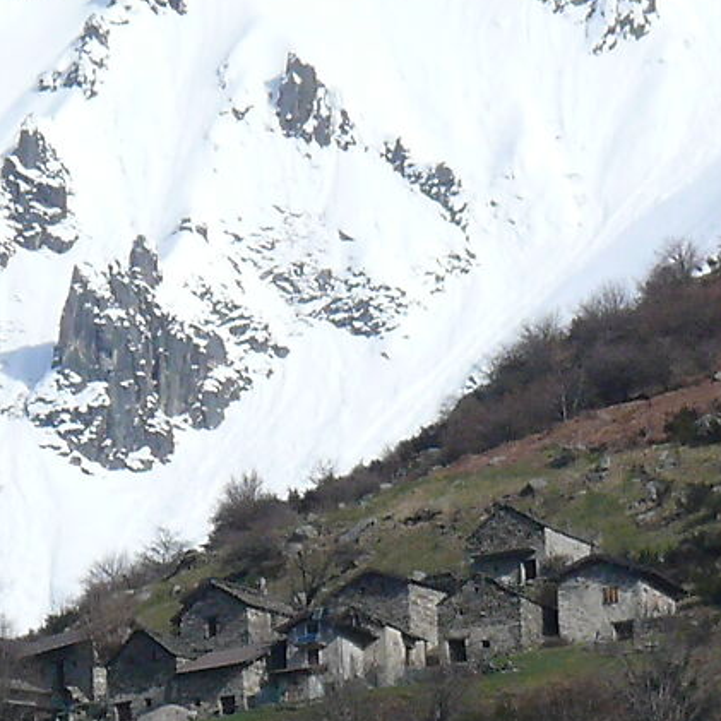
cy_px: 625
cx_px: 572
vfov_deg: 1.9
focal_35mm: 902
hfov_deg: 1.9
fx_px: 21255
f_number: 6.3
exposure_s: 1/500
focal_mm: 37.9
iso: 100
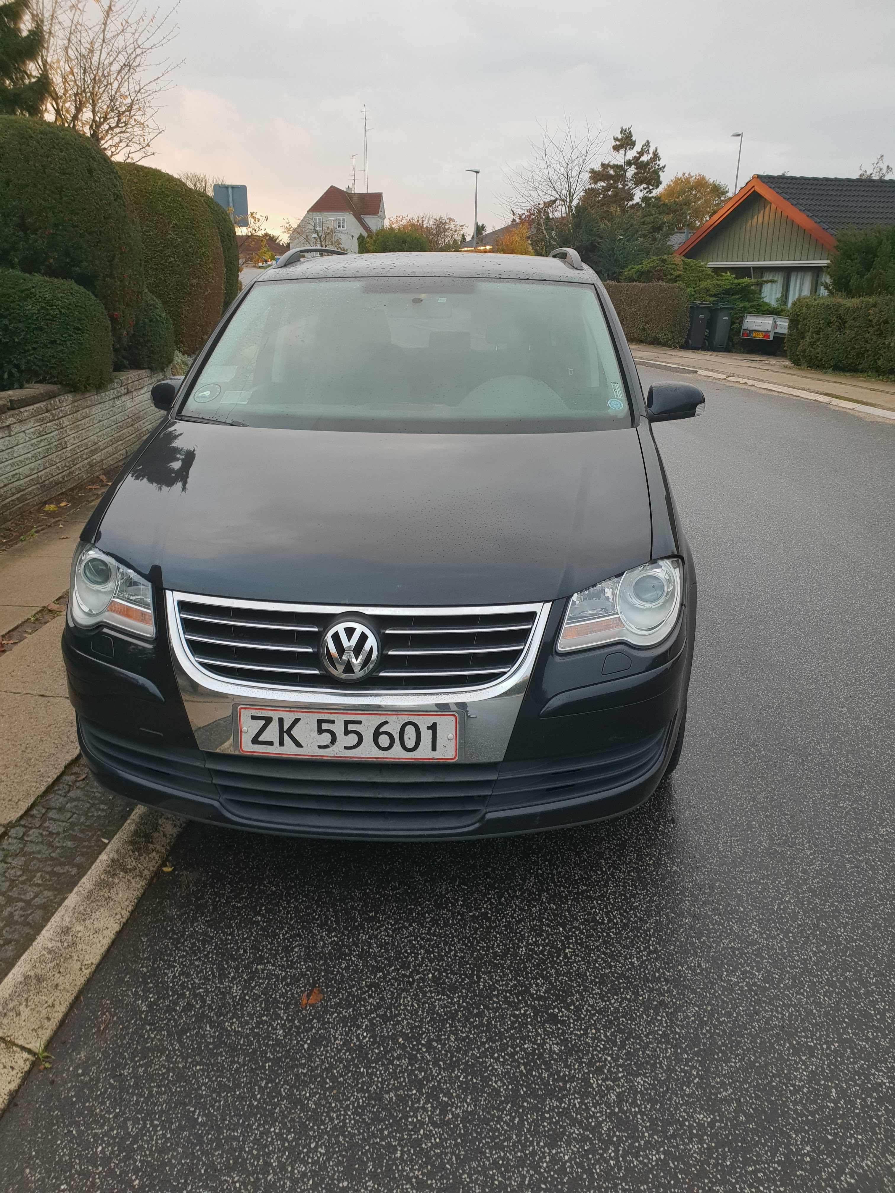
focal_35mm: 26
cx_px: 448
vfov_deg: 67.3
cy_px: 596
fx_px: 896
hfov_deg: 53.1
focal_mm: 4.3
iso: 100
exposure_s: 1/50
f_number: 2.4
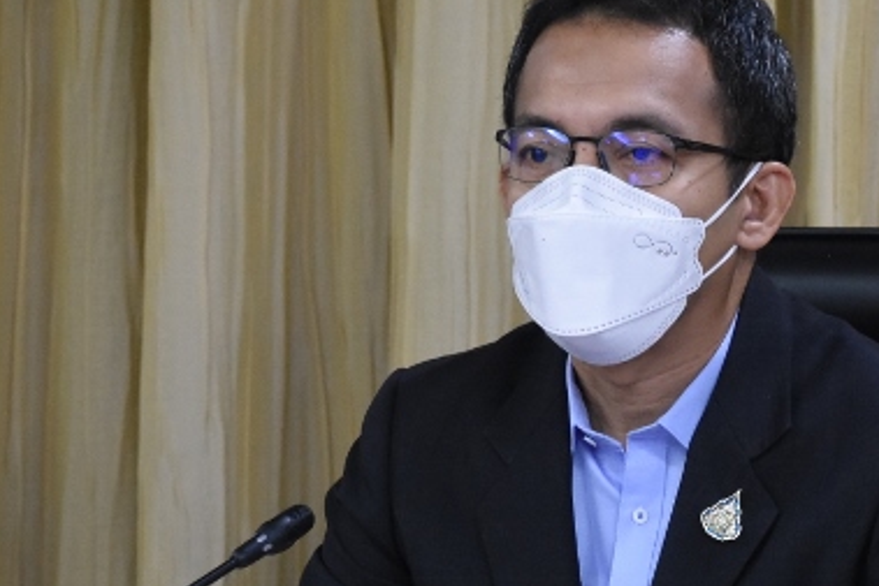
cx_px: 554
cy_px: 481
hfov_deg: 6.8
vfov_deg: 4.6
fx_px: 7353
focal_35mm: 301
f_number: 5.6
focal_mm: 95
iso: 3200
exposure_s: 1/60
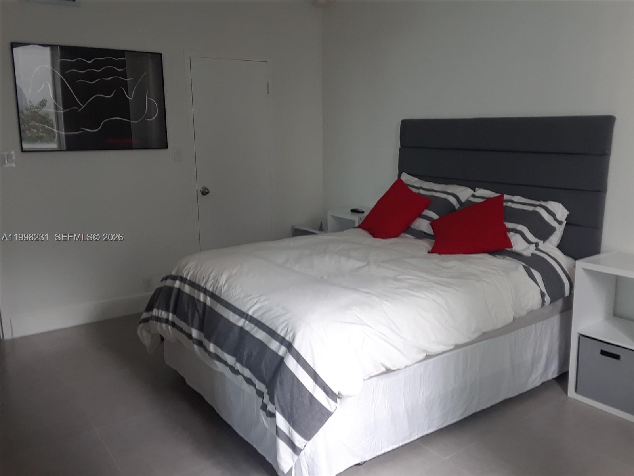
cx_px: 317
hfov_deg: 60.0
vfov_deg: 46.8
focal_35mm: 30
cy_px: 238
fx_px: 549
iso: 40
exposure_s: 1/60
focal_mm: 2.47
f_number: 1.9
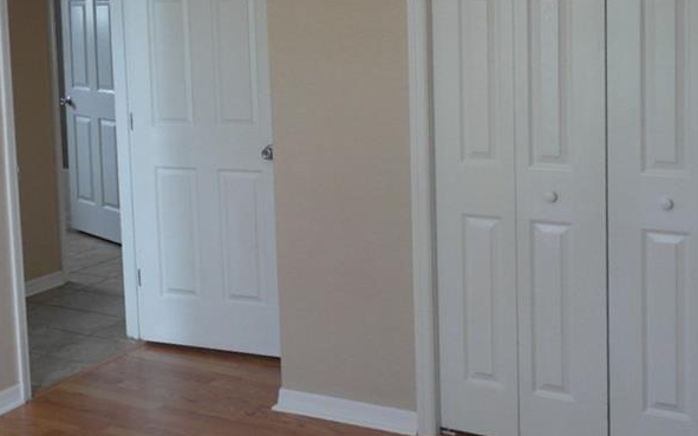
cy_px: 85
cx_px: 249
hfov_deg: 37.9
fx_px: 1008
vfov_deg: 24.0
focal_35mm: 53
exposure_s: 1/40
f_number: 3.5
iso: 400
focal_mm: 20
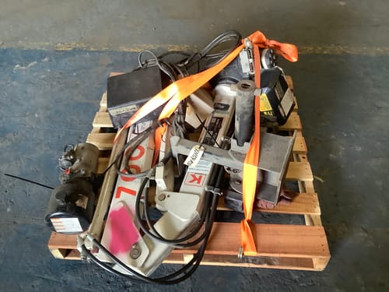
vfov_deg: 45.4
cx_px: 194
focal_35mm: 31
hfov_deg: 58.4
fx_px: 348
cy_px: 146
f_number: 2.4
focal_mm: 3.3
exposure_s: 1/50
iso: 250
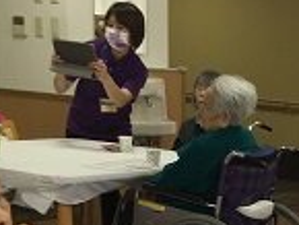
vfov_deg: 13.2
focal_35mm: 107
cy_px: 329
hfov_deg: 17.5
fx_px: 925
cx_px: 361
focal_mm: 3.3
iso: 40
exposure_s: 1/120
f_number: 2.4
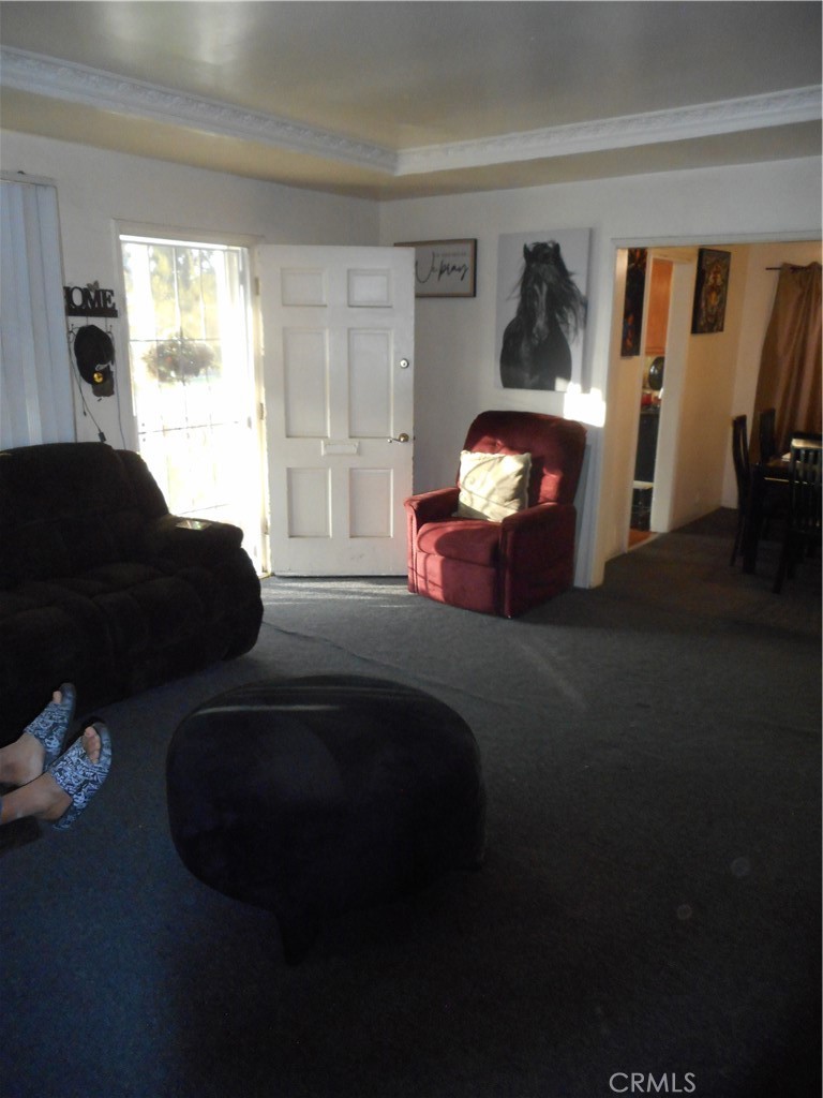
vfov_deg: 69.4
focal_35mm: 25
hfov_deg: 54.9
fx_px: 793
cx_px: 412
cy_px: 549
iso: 400
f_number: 3.7
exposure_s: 1/25
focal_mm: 4.5
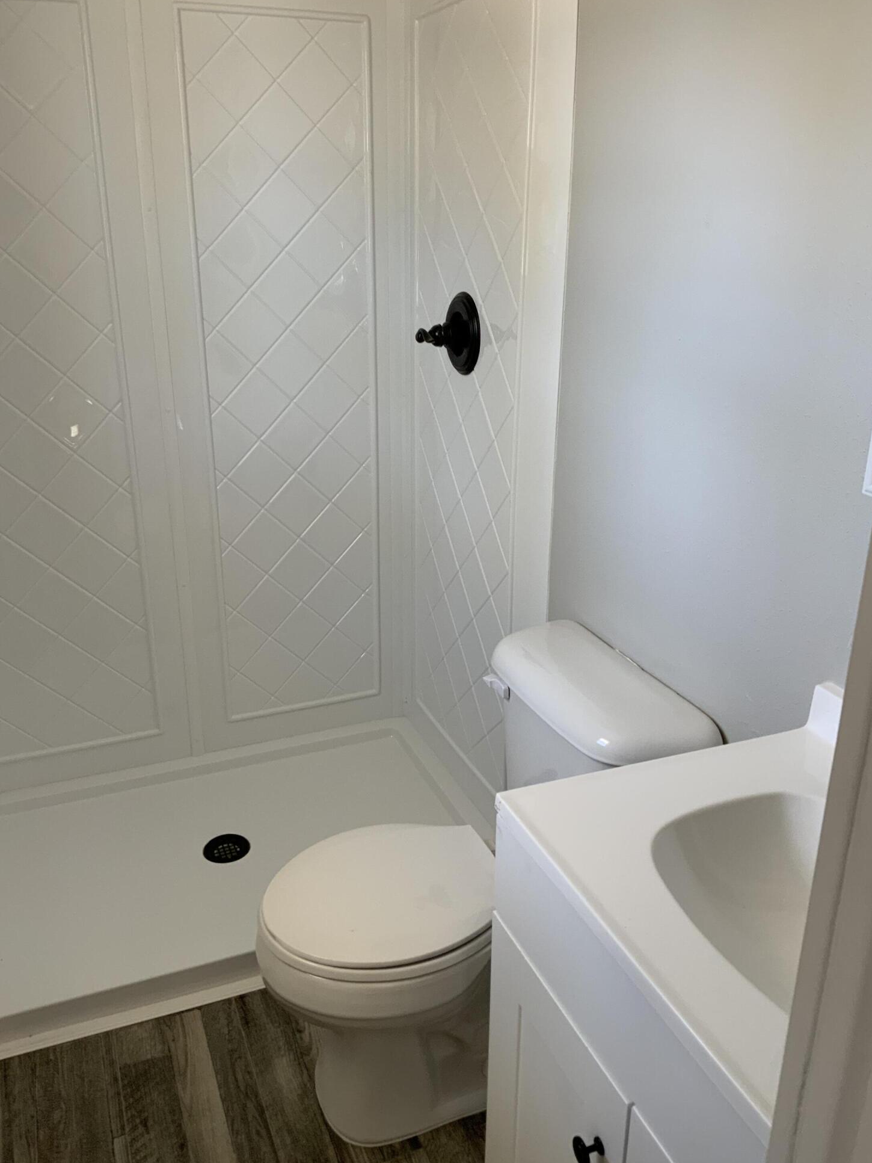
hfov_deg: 46.8
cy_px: 575
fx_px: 1008
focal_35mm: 30
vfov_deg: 60.0
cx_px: 432
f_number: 1.8
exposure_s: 1/60
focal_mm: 3
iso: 64
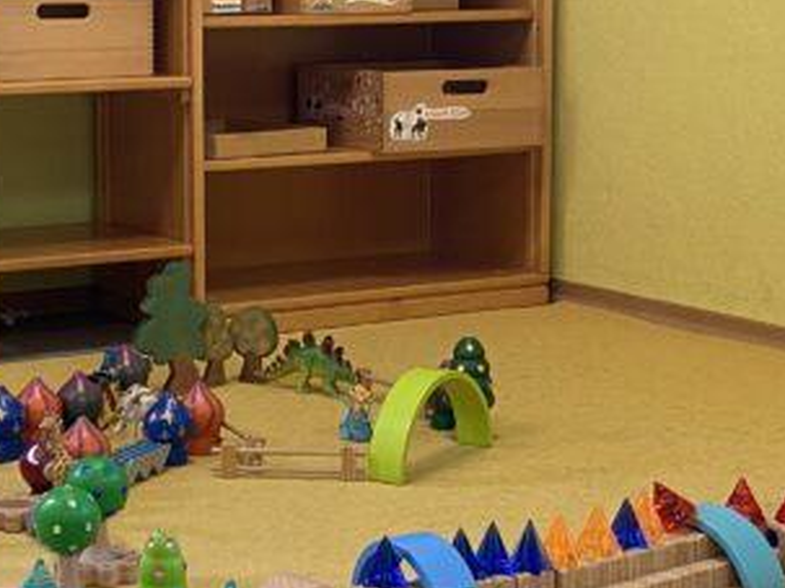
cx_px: 210
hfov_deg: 22.1
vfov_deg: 16.7
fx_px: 1995
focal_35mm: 88
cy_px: 197
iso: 80
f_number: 1.8
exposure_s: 1/50
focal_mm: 4.25
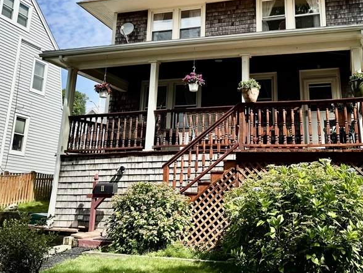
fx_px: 441
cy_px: 62
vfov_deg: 33.5
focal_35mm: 42
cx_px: 207
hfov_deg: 44.7
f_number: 1.78
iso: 80
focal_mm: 6.76
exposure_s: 1/4950
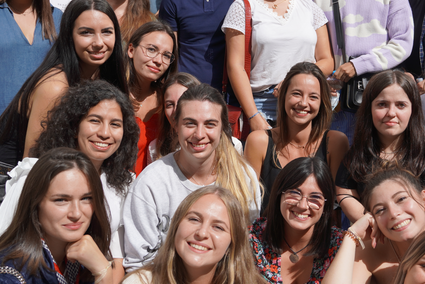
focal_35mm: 58
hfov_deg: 34.3
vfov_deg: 23.4
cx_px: 289
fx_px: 681
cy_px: 108
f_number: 4.5
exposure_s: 1/1000
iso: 100
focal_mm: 27
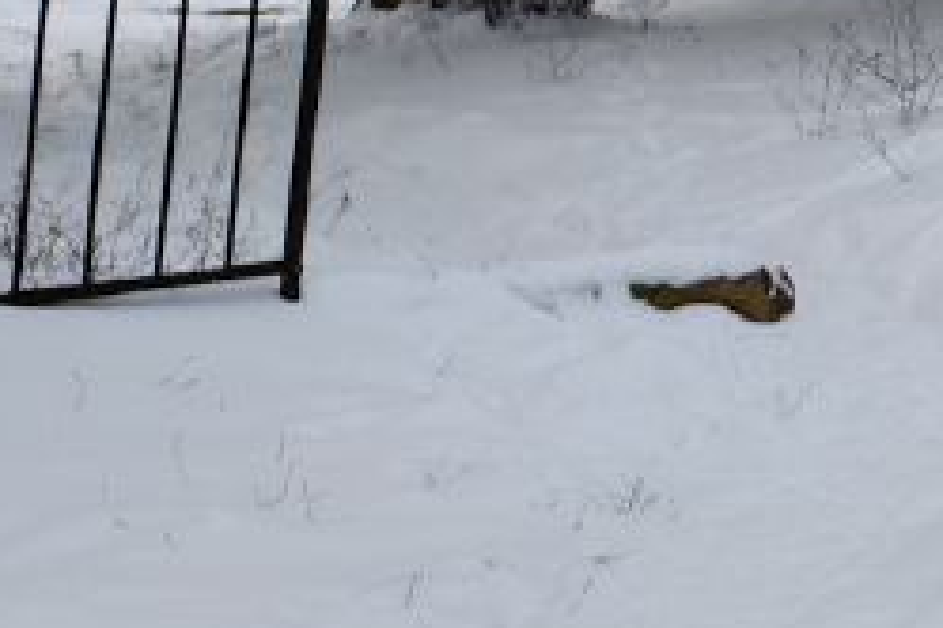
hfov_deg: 13.1
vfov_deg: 10.2
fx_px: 3274
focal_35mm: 125
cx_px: 2136
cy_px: -619
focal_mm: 6.54
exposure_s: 1/2874
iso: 72
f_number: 1.57
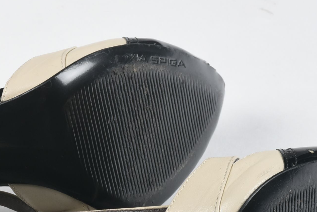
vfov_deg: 4.9
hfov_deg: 7.4
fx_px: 2458
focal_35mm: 279
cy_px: 200
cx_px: 31
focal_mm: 80
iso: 200
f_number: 16
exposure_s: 1/125
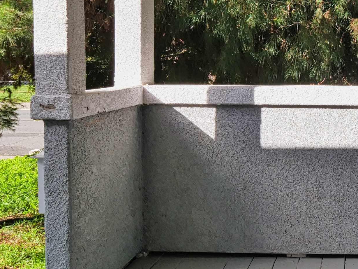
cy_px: 66
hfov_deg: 43.7
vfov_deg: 39.6
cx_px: 371
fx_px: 362
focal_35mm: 35
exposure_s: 1/200
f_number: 6.3
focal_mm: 7
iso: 160
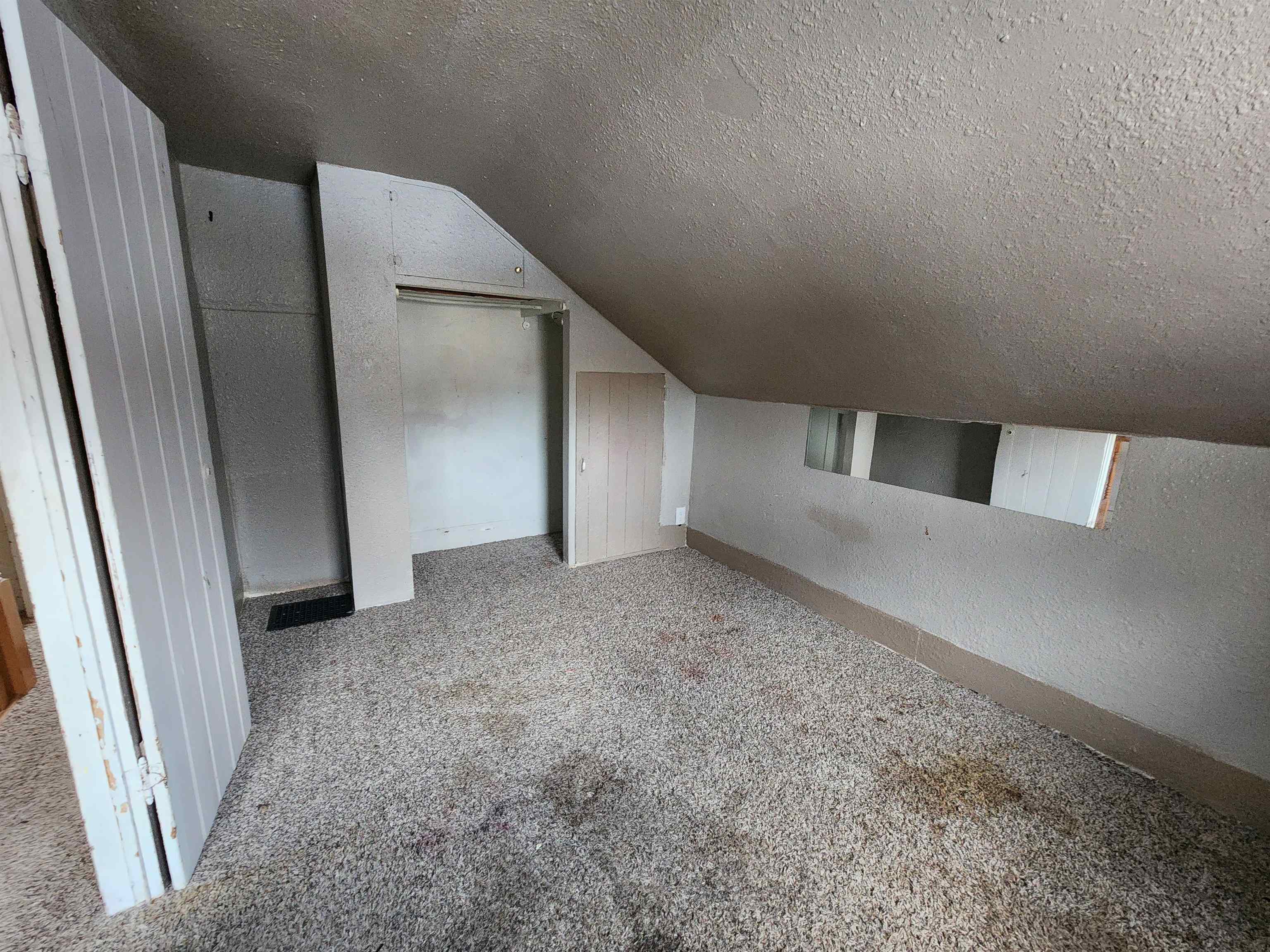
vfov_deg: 89.9
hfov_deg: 106.2
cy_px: 476
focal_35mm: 13
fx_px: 477
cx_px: 635
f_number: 2.2
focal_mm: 2.2
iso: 640
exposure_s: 1/24
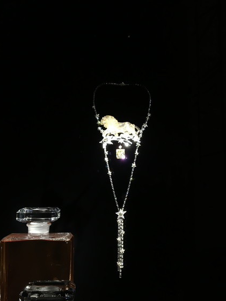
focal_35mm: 31
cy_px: 156
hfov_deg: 45.5
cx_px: 115
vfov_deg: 58.3
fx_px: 270
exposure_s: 1/30
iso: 64
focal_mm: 4.15
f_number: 2.2
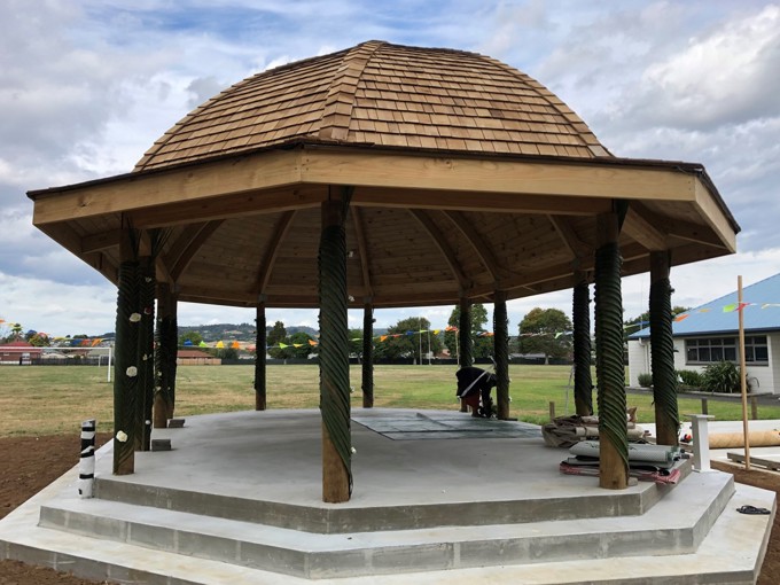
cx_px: 390
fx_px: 631
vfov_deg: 49.7
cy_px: 292
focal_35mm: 28
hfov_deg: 63.4
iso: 20
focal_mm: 3.99
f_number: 1.8
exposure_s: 1/934
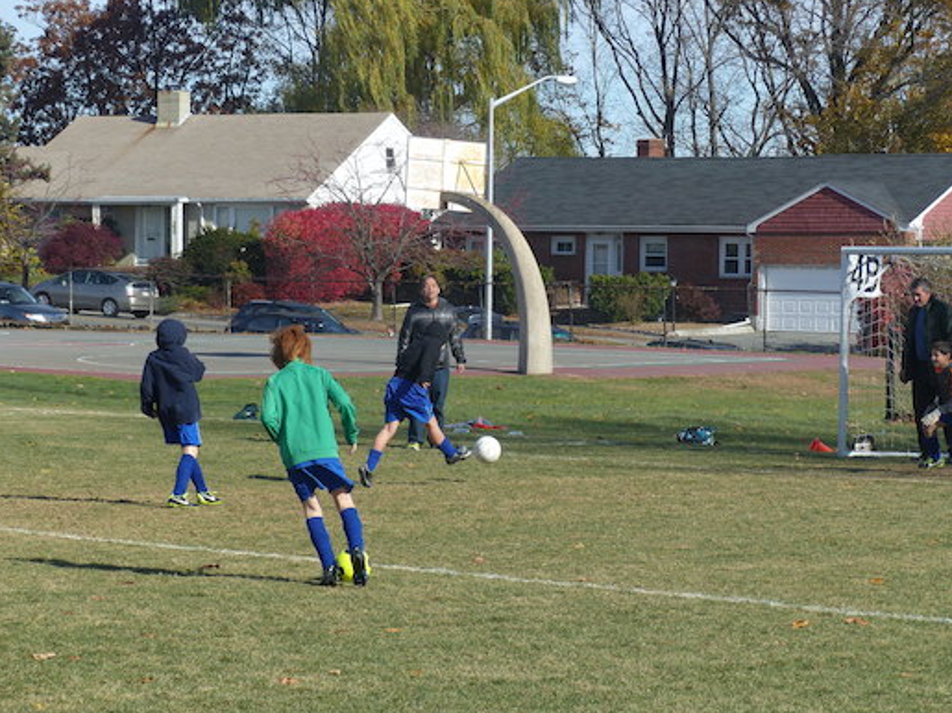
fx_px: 3987
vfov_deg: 10.2
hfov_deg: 13.6
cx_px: 487
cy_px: 345
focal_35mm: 145
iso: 100
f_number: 2.8
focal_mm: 25.2
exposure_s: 1/640
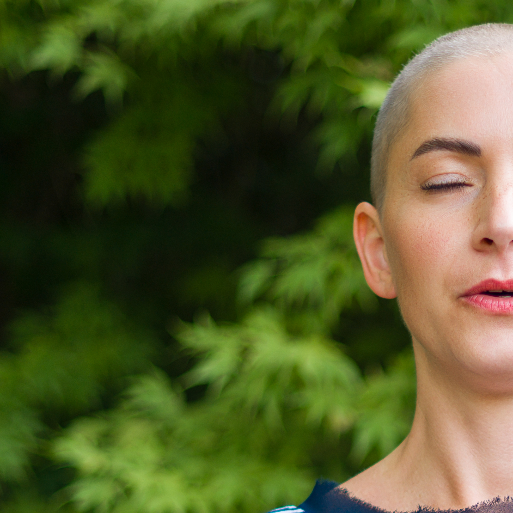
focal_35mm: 163
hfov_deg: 10.6
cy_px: 577
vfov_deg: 10.6
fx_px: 2733
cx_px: 561
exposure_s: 1/250
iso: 90
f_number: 1.4
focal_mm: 50
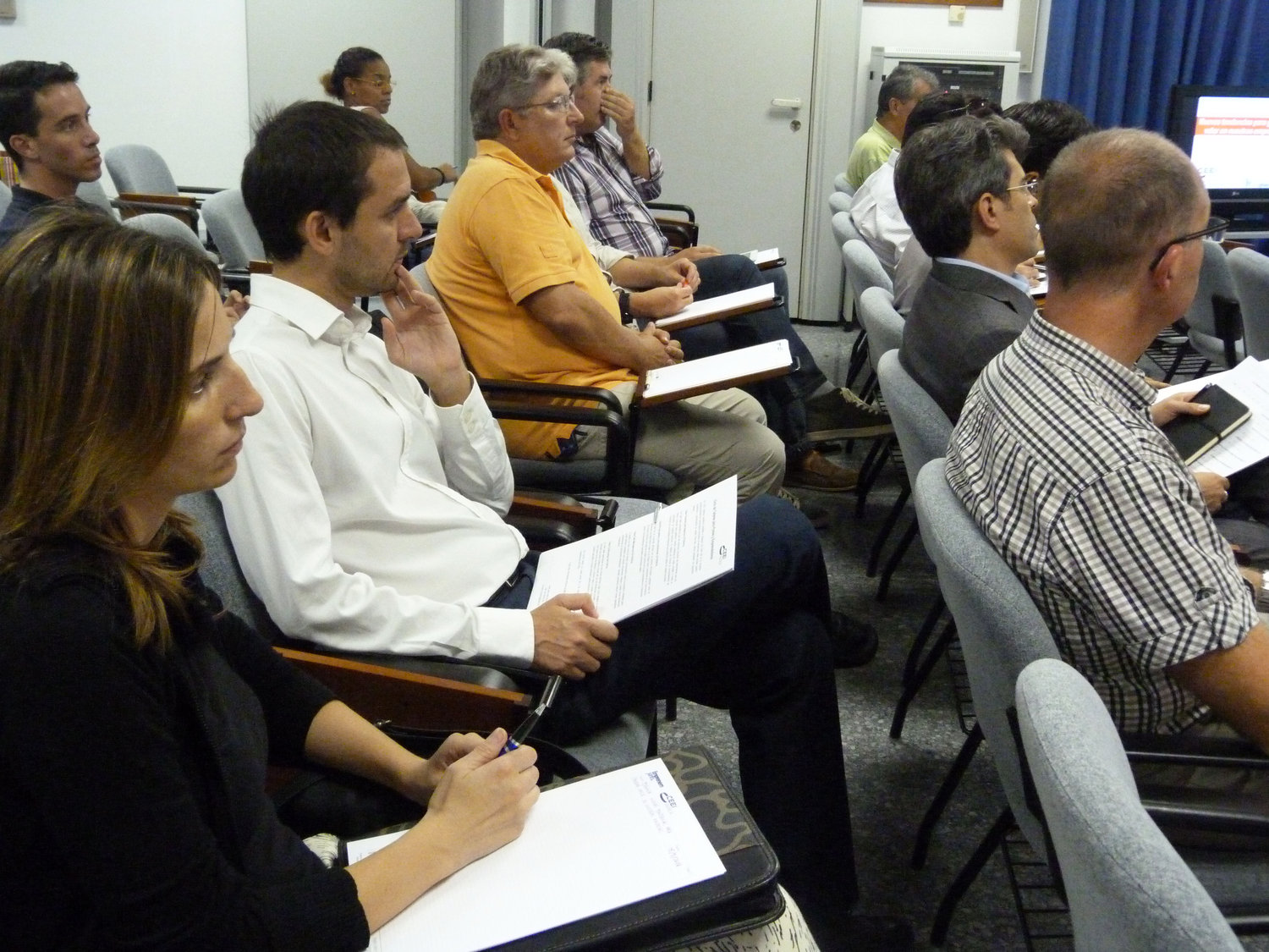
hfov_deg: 47.9
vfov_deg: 36.8
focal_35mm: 39
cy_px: 476
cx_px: 634
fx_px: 1430
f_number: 3.1
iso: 800
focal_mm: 7.1
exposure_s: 1/40
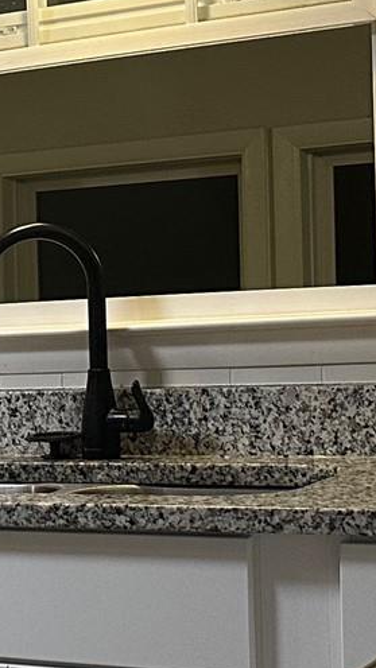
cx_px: -690
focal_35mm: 108
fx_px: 1914
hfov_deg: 9.3
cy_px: 438
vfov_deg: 19.8
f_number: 1.78
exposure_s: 1/60
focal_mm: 6.86
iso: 200
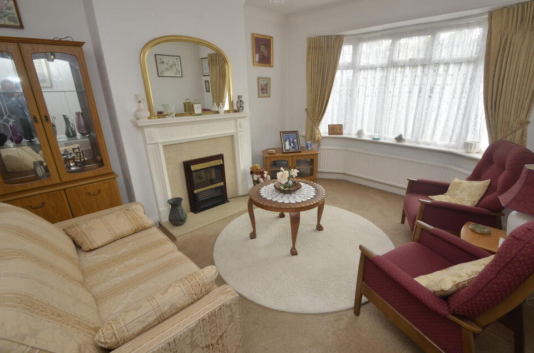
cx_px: 274
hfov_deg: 96.8
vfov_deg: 73.5
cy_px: 169
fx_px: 237
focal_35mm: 16
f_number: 7.1
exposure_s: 1/125
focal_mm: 10
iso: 400
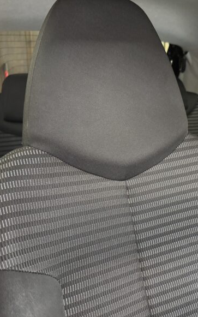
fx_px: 302
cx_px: 137
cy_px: 162
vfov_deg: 55.3
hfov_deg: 35.8
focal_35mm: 35
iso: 800
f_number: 1.78
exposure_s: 1/33
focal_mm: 6.76
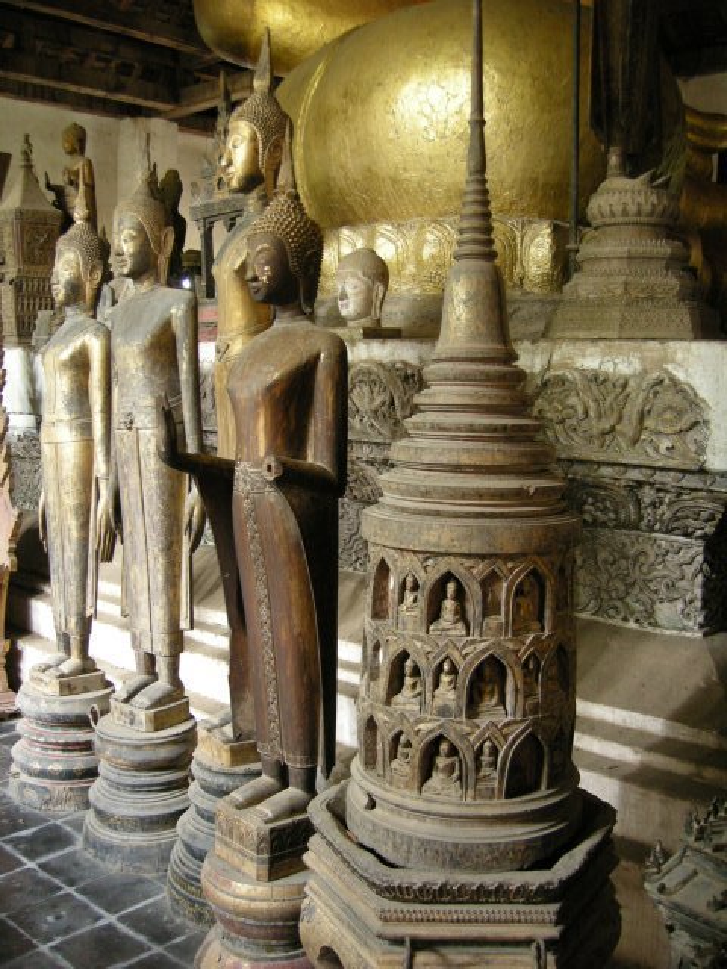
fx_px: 1008
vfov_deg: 51.4
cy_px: 484
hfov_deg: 39.7
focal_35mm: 36
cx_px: 364
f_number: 2.7
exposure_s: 1/8
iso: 286
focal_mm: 7.5
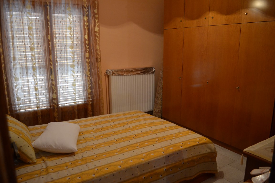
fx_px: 206
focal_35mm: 27
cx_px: 138
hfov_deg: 67.4
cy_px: 92
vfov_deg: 47.9
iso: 1600
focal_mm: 18
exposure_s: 1/60
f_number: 3.5
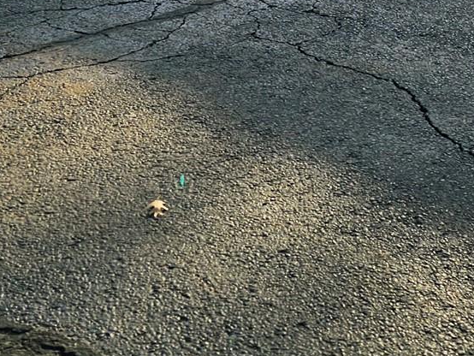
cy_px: -270
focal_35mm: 85
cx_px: 490
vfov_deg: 15.2
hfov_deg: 22.0
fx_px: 1164
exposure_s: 1/833
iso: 10
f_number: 1.7
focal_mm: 6.3
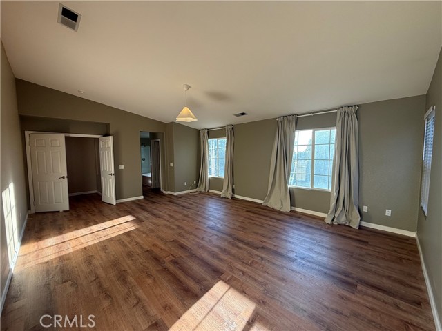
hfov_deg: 102.1
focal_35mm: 14
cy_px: 166
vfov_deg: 85.7
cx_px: 221
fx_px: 179
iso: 64
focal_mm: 2.22
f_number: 2.2
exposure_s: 1/123
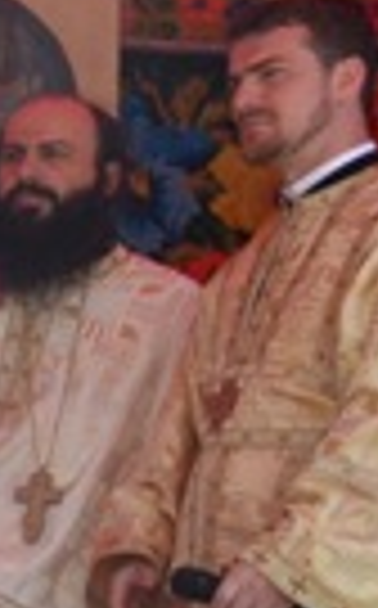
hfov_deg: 5.8
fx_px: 3248
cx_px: -1053
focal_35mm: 196
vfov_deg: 10.7
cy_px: 394
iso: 1600
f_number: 7.1
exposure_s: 1/1000
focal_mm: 27
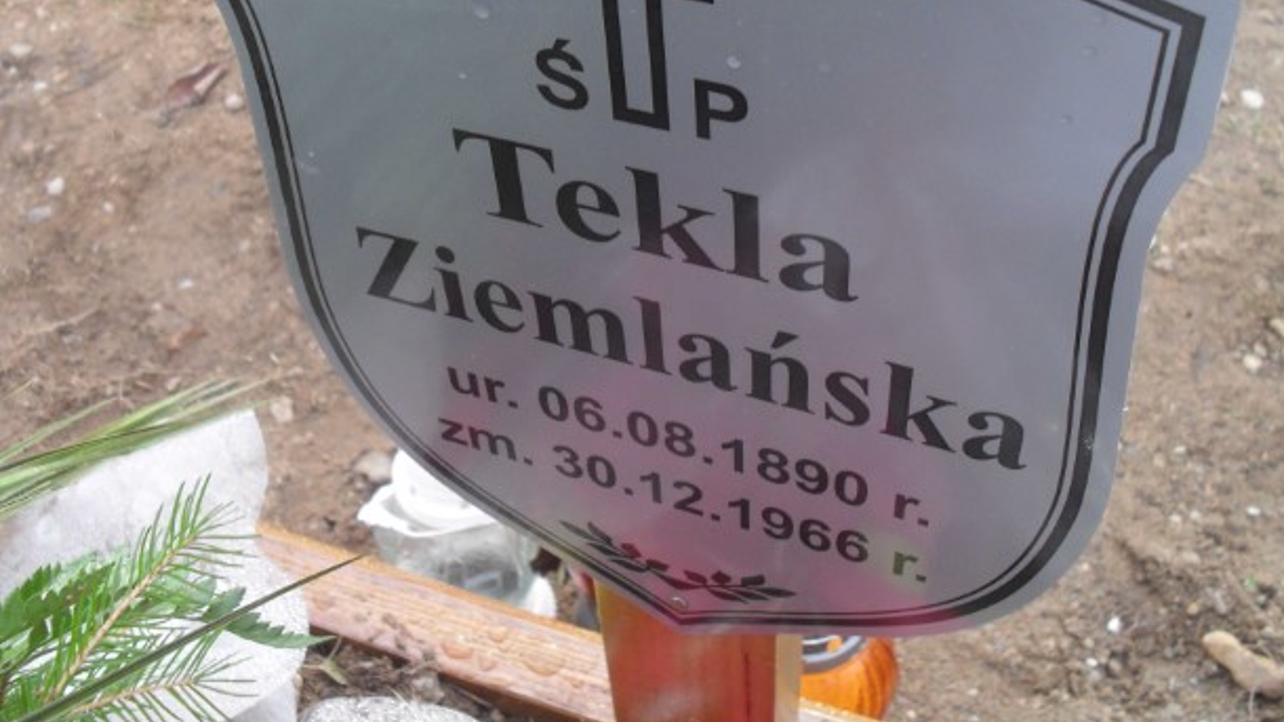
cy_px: 232
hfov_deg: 50.5
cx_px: 640
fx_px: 1362
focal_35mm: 40
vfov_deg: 29.5
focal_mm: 6.3
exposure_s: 1/90
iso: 100
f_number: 3.2
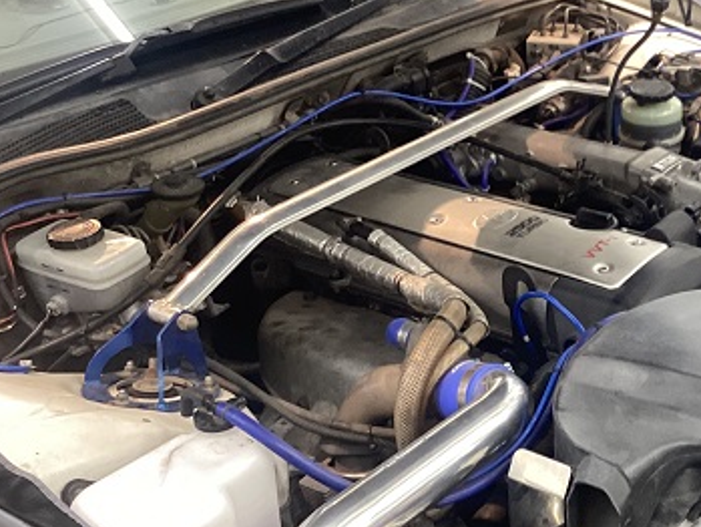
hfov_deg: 32.0
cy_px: 288
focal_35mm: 58
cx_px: 600
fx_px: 1175
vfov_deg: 25.2
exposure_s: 1/50
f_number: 2.4
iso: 160
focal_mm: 3.3
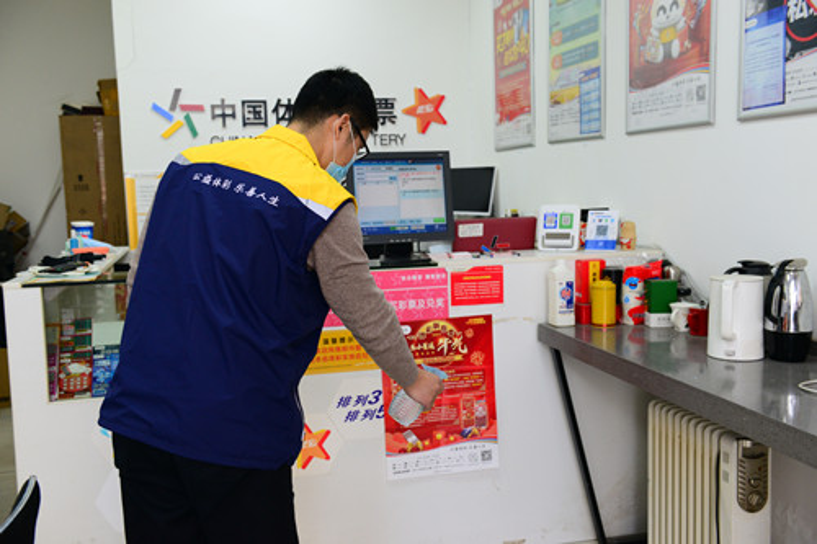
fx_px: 862
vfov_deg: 35.0
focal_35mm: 38
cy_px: 272
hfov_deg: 50.7
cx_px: 408
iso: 1250
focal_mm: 38
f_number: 5
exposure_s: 1/100
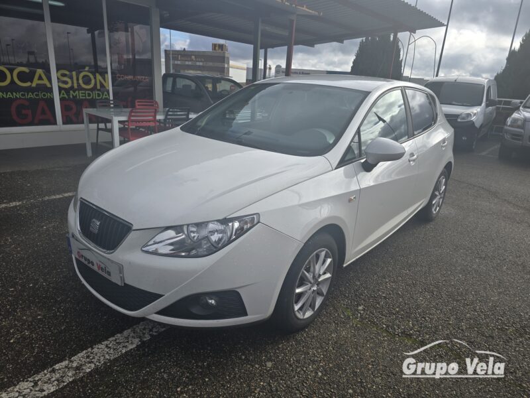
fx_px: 352
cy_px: 199
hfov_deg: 73.9
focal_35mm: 23
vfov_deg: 58.9
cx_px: 265
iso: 12
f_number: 1.7
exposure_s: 1/611
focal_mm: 6.3
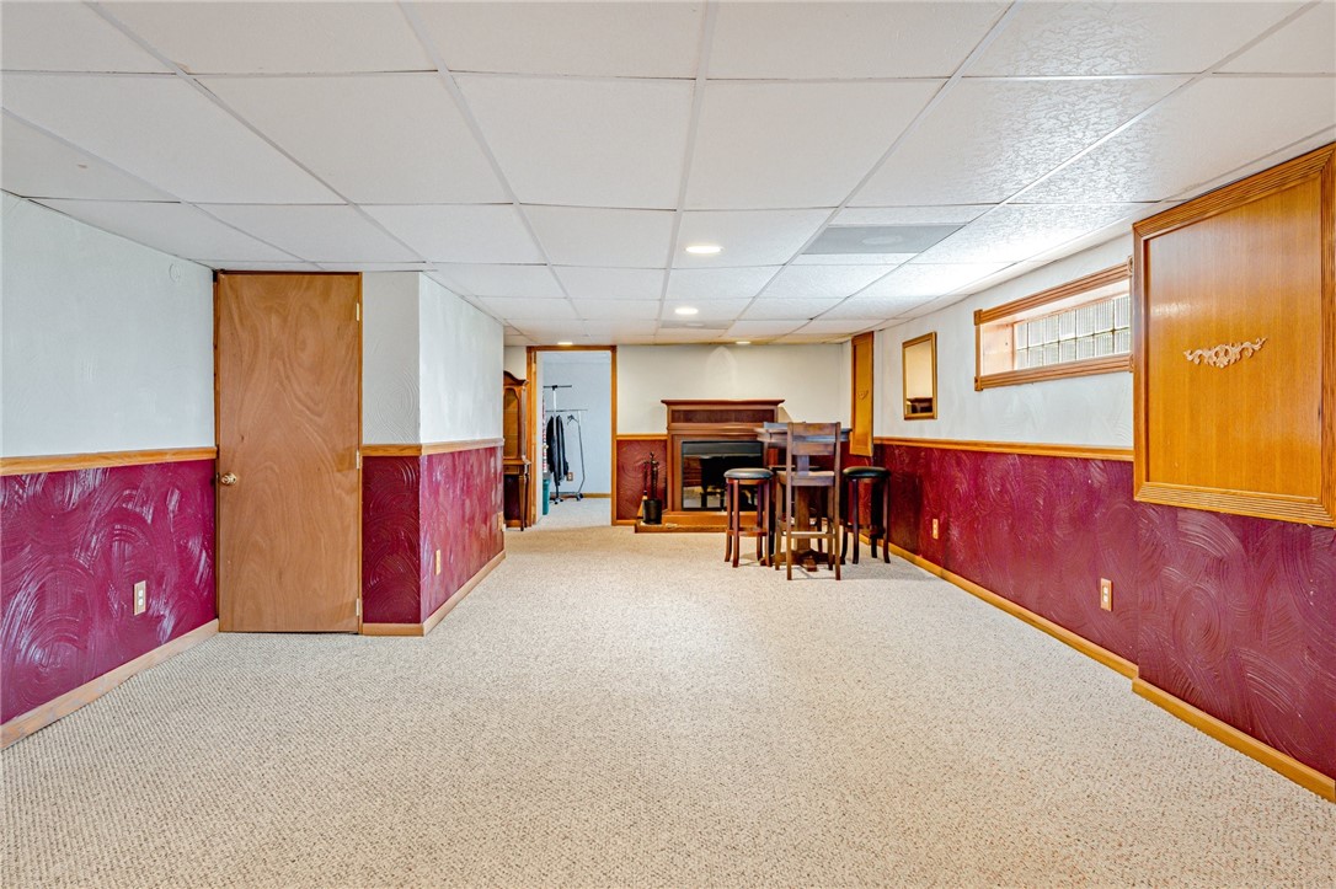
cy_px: 444
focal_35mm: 24
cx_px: 668
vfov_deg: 53.1
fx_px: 890
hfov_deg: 73.8
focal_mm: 24
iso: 800
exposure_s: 1/40
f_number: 11
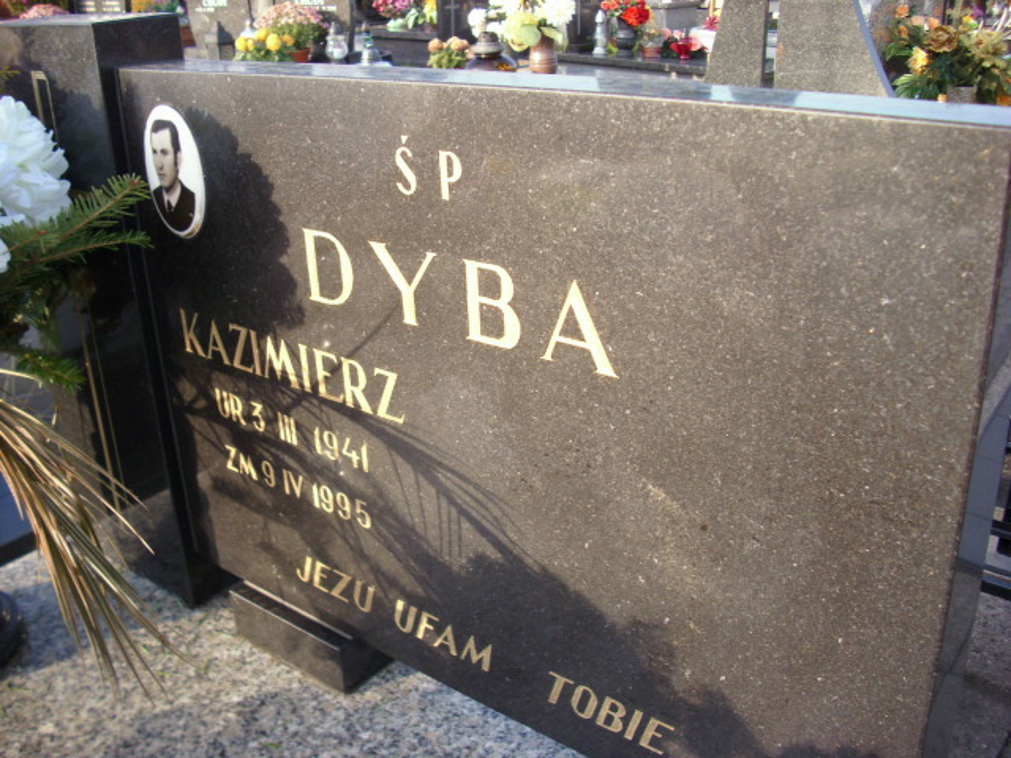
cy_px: 379
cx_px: 506
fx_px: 1081
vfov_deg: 38.7
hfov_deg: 50.1
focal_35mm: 37
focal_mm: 6.2
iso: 50
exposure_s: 1/154
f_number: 2.8
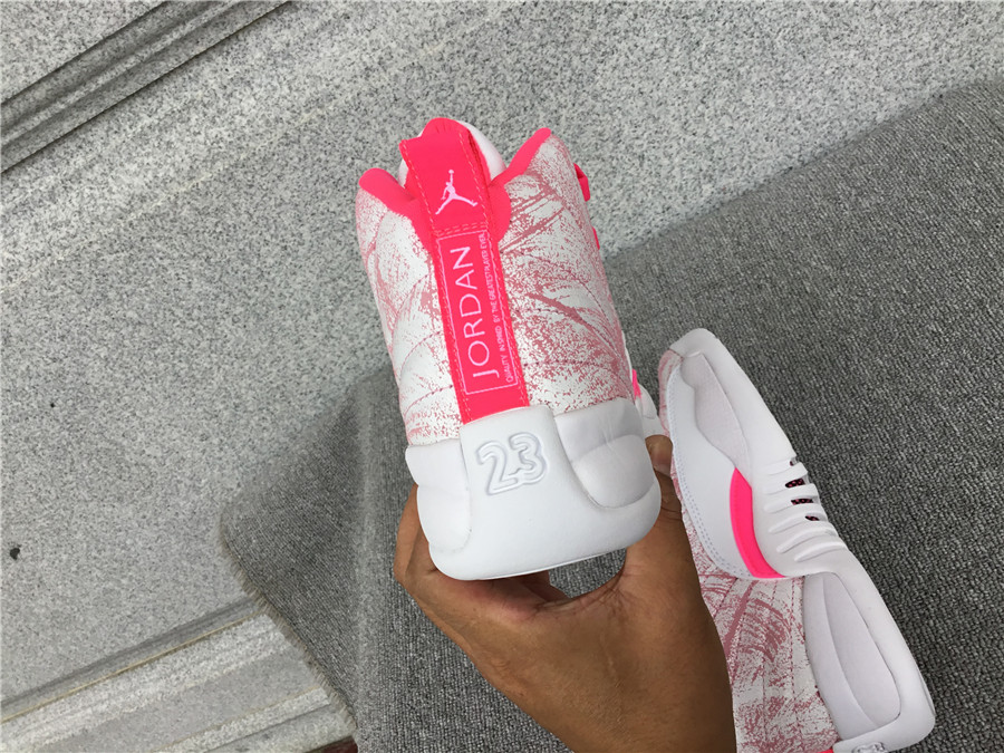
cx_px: 502
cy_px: 376
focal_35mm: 31
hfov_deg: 58.4
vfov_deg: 45.4
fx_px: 899
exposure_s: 1/160
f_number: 2.4
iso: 25
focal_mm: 3.3
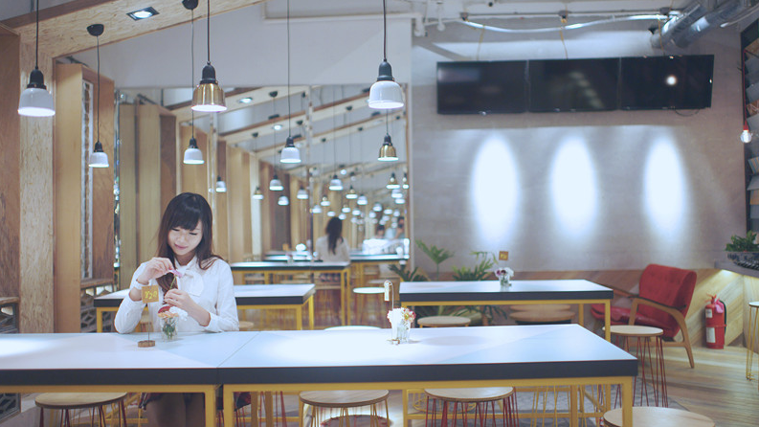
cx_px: 377
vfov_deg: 32.0
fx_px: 745
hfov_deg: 54.0
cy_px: 208
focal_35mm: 37
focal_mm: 35
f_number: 1.7
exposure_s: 1/160
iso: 400
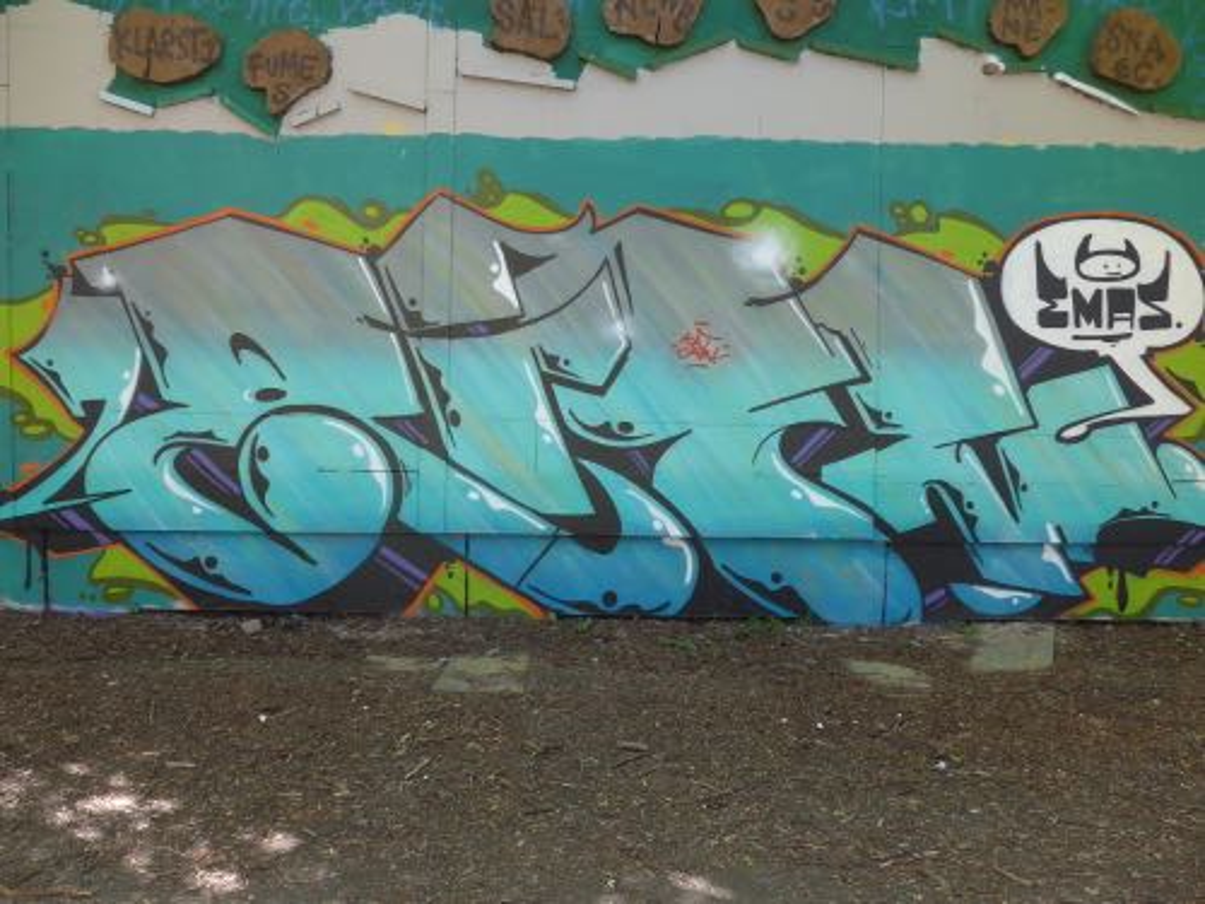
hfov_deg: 61.7
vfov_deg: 48.2
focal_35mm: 29
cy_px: 452
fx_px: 1010
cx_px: 602
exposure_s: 1/125
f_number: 2.8
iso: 80
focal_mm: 6
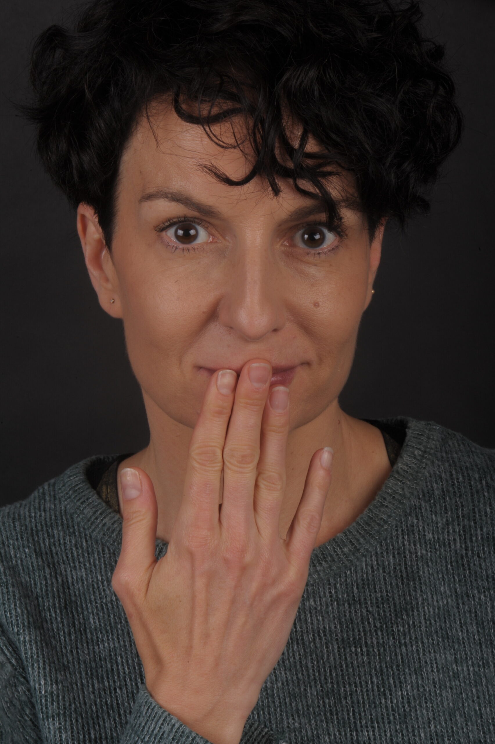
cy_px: 372
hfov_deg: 13.0
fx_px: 2167
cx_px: 248
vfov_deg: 19.5
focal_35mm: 105
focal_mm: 105
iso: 200
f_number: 36
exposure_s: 1/200
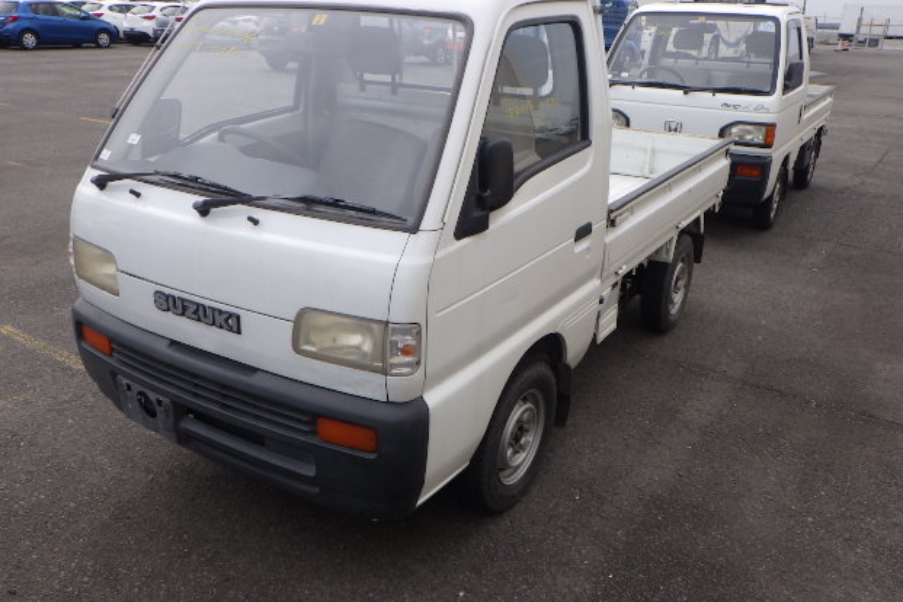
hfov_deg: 61.9
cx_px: 461
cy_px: 276
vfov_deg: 43.6
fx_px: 752
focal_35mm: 30
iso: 125
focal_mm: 5
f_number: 4.2
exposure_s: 1/640
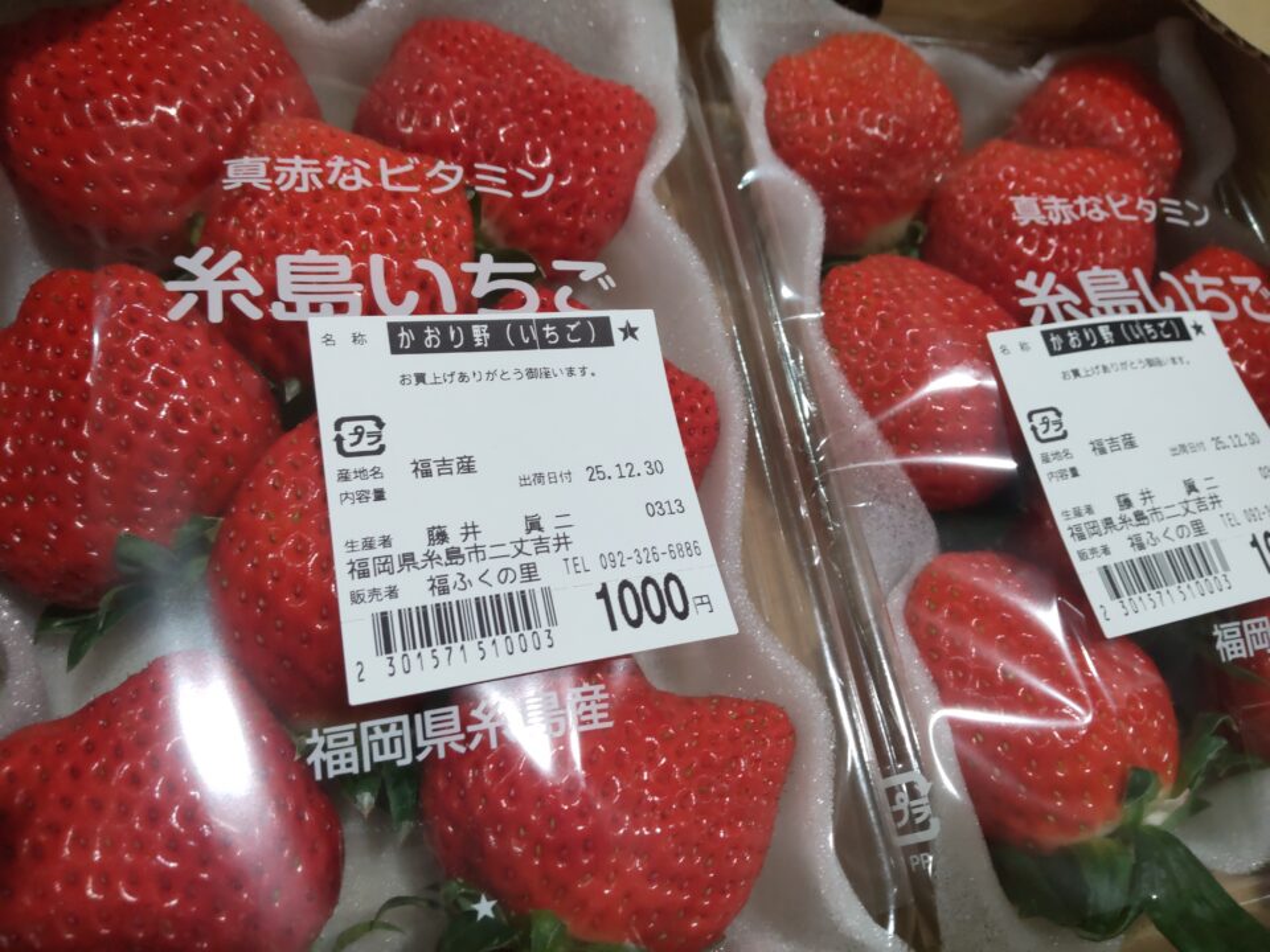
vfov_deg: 56.8
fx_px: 881
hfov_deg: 71.6
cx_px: 635
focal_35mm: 24
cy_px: 476
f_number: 2
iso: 168
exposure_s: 1/40
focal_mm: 3.43
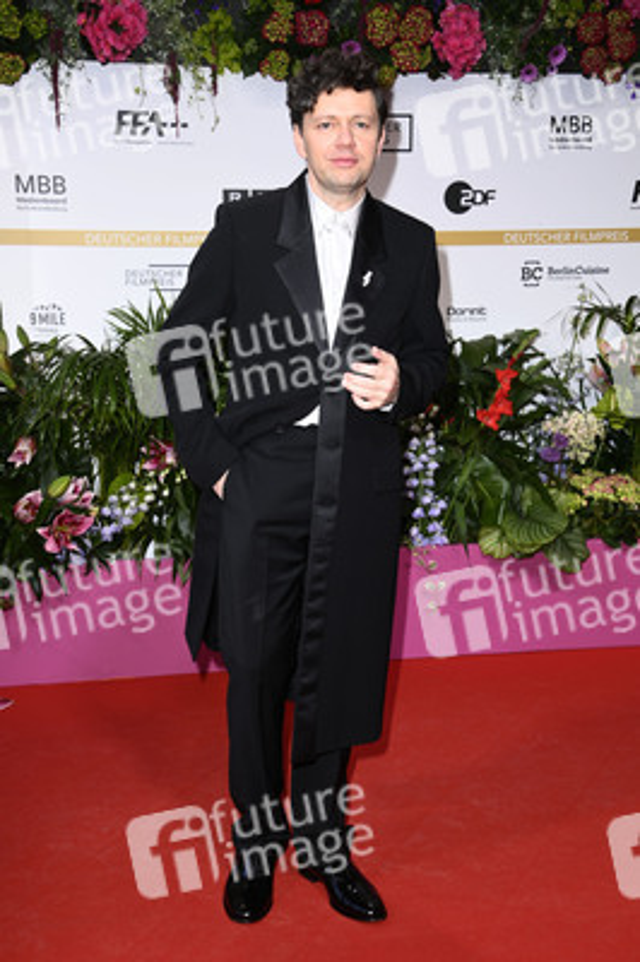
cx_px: 320
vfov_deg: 38.2
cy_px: 481
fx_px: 1389
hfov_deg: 25.9
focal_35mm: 52
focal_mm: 52
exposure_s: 1/250
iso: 500
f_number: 5.6
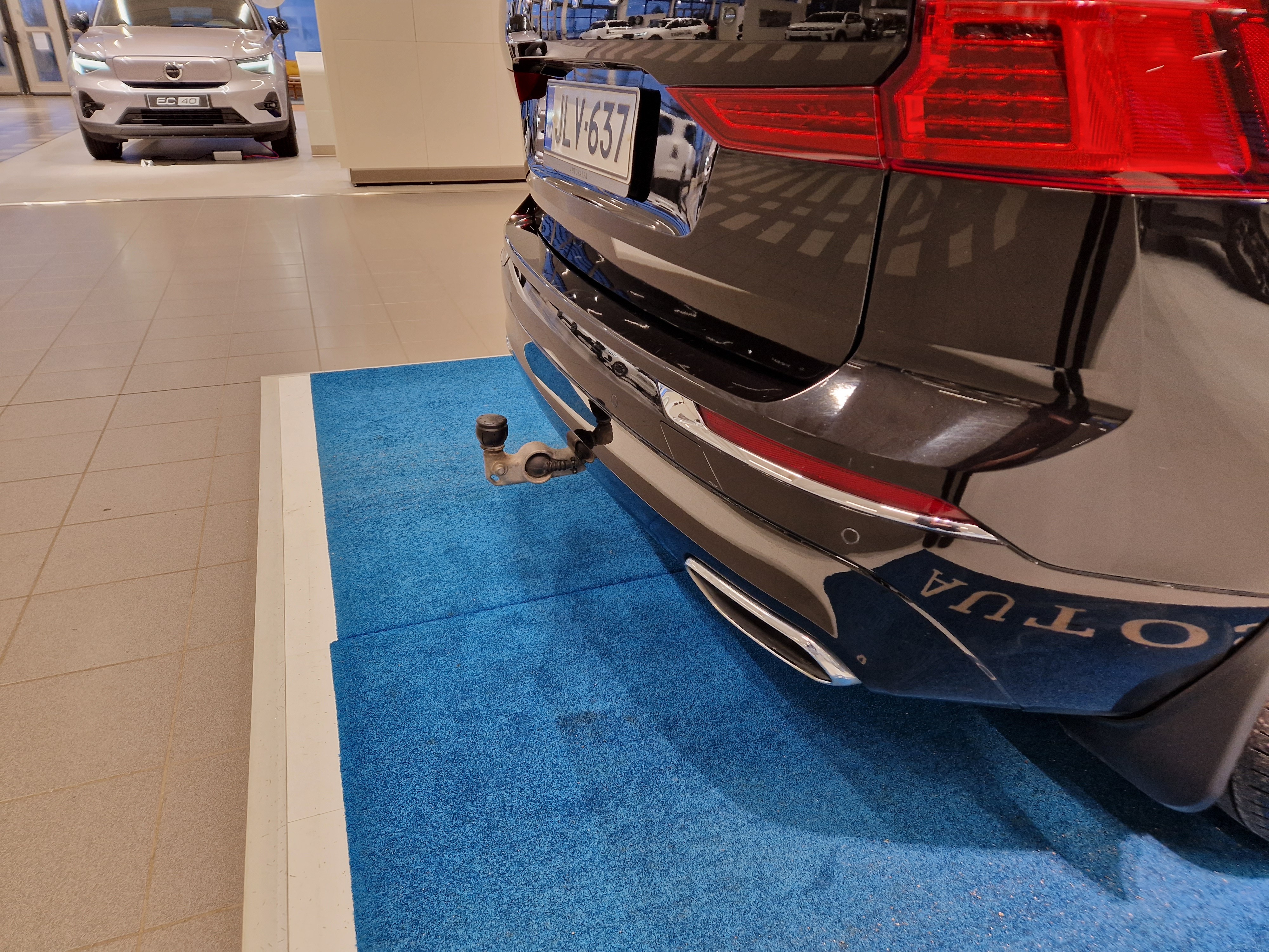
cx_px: 634
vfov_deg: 58.9
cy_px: 476
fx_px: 843
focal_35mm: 23
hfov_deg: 73.9
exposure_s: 1/100
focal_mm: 5.4
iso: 125
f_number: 1.8
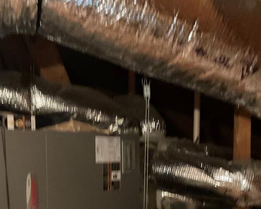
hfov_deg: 32.5
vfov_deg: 25.4
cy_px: 188
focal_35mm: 58
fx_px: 448
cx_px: 143
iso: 500
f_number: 1.8
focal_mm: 3
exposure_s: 1/20
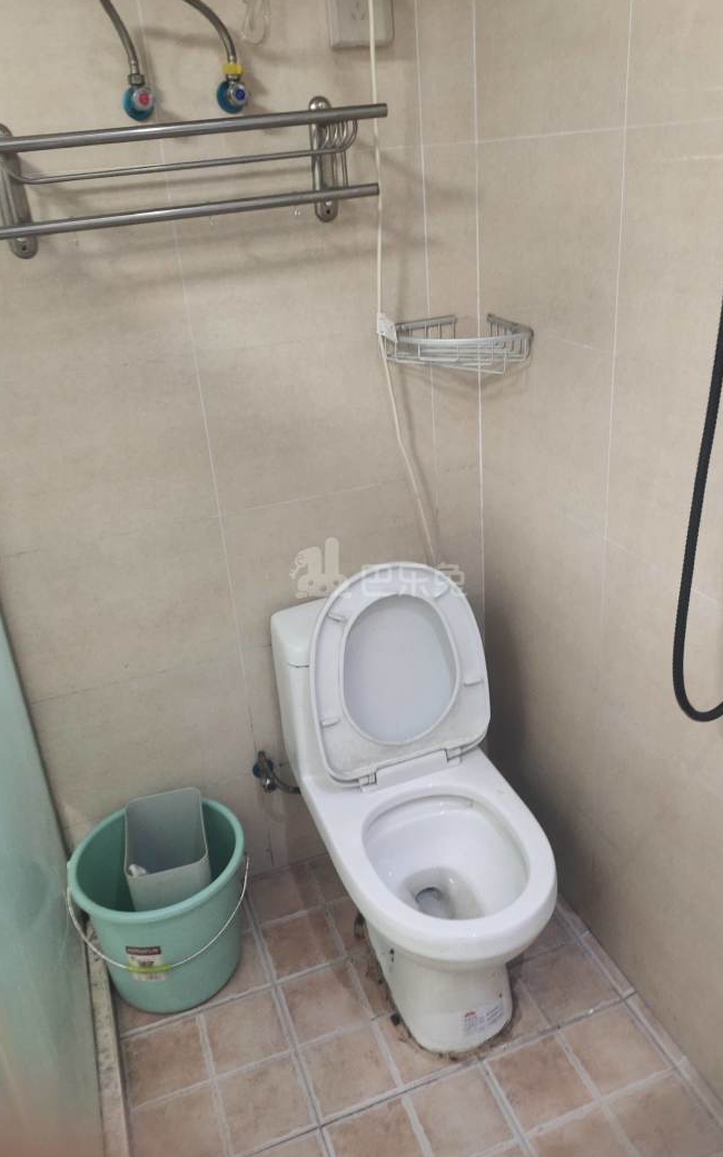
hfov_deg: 49.3
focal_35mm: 25
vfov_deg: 72.5
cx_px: 378
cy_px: 569
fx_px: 788
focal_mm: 4.76
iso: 800
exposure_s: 1/50
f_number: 1.79
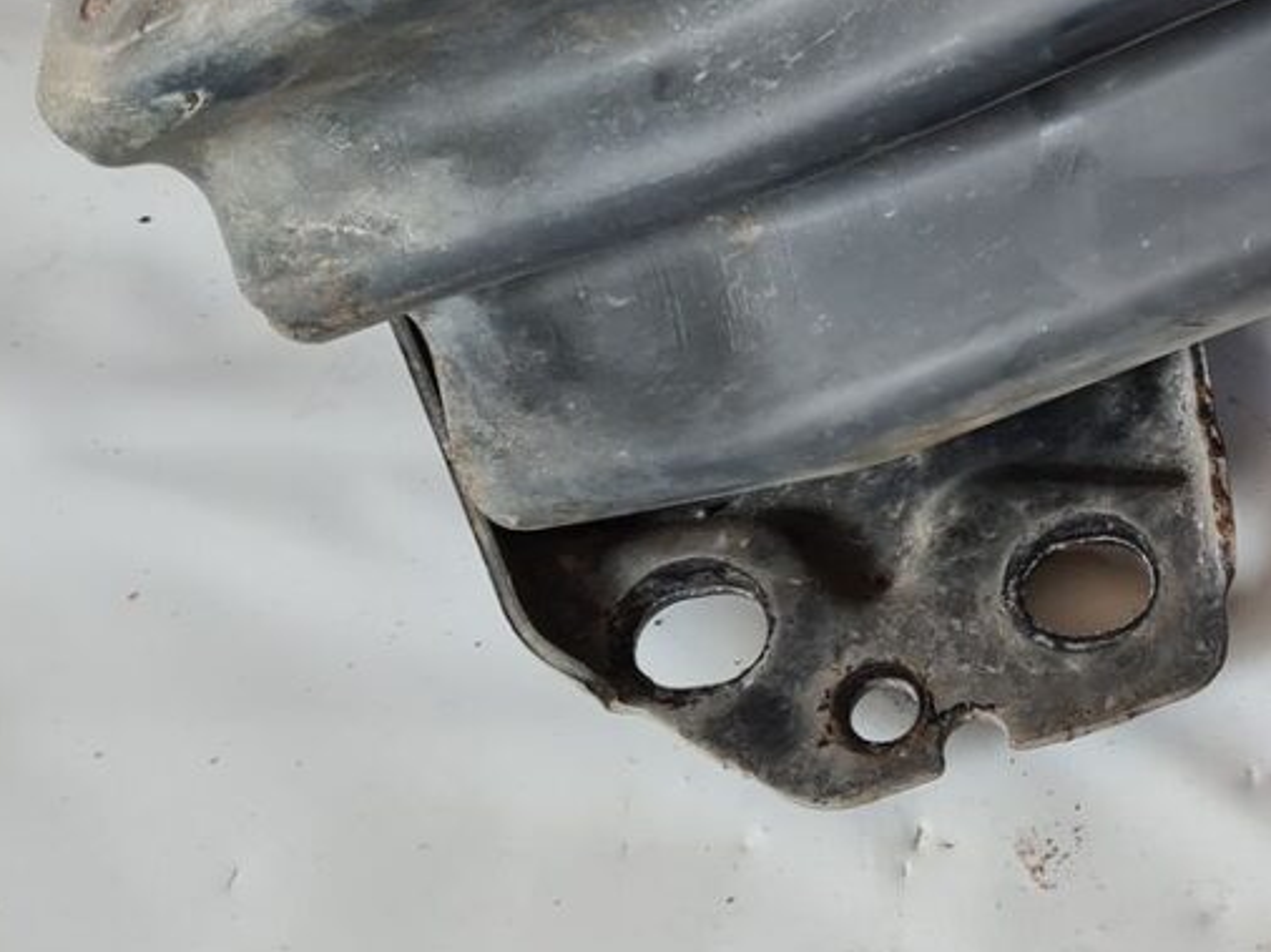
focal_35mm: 72
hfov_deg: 25.0
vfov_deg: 20.1
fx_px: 2642
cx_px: 1427
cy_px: 126
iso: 80
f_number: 1.8
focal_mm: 5.4
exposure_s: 1/100
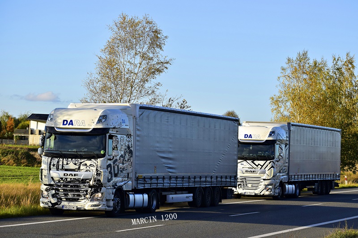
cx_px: 179
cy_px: 119
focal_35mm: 123
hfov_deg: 16.7
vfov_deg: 11.1
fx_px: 1223
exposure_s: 1/800
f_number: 7.1
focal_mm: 82
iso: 400
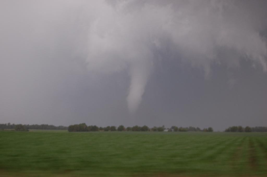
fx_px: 611
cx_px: 134
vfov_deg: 16.5
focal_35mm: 82
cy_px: 88
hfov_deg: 24.6
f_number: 5.6
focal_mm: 55
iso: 400
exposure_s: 1/50
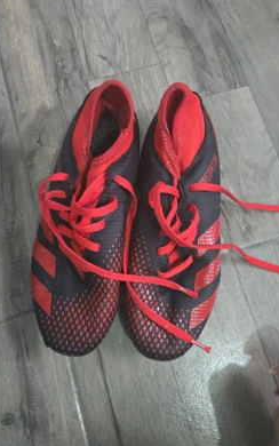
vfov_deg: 72.5
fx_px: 304
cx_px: 146
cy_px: 220
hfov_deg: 49.3
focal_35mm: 25
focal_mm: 6.3
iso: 1250
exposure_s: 1/25.1
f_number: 1.7
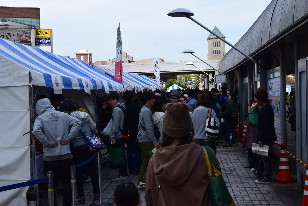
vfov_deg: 28.1
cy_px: 103
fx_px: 411
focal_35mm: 48
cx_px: 154
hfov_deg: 41.1
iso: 200
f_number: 8
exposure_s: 1/500
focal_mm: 32
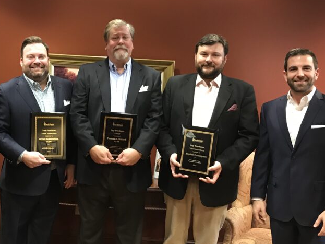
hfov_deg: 40.9
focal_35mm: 46
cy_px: 101
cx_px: 117
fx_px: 432
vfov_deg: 31.4
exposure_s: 1/9
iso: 100
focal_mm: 3.99
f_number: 1.8
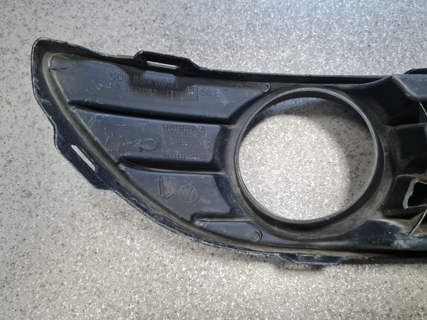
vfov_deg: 53.1
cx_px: 214
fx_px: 321
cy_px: 160
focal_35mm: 26
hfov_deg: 67.3
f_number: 1.8
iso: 250
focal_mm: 5.4
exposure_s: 1/50
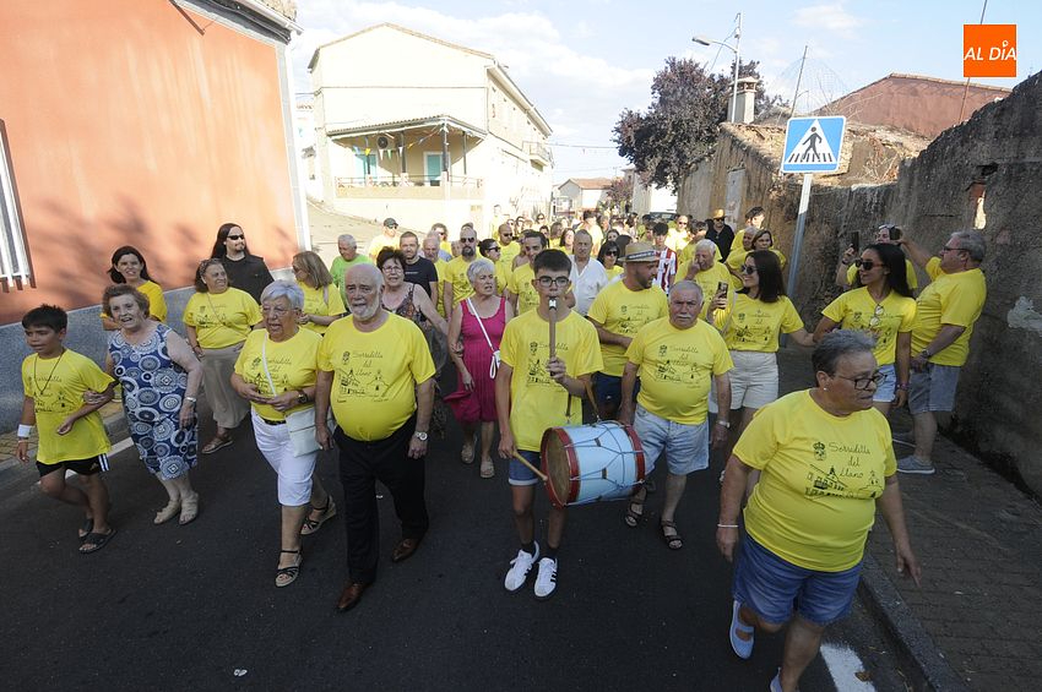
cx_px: 521
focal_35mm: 18
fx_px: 520
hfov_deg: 90.1
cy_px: 346
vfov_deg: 67.3
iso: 320
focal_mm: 12
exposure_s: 1/160
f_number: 9
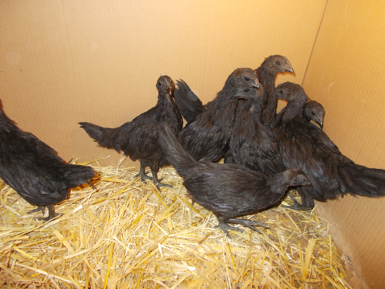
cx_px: 192
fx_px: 289
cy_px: 144
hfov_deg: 67.3
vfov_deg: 53.1
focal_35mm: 26
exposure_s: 1/25
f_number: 3.2
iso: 200
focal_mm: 4.6
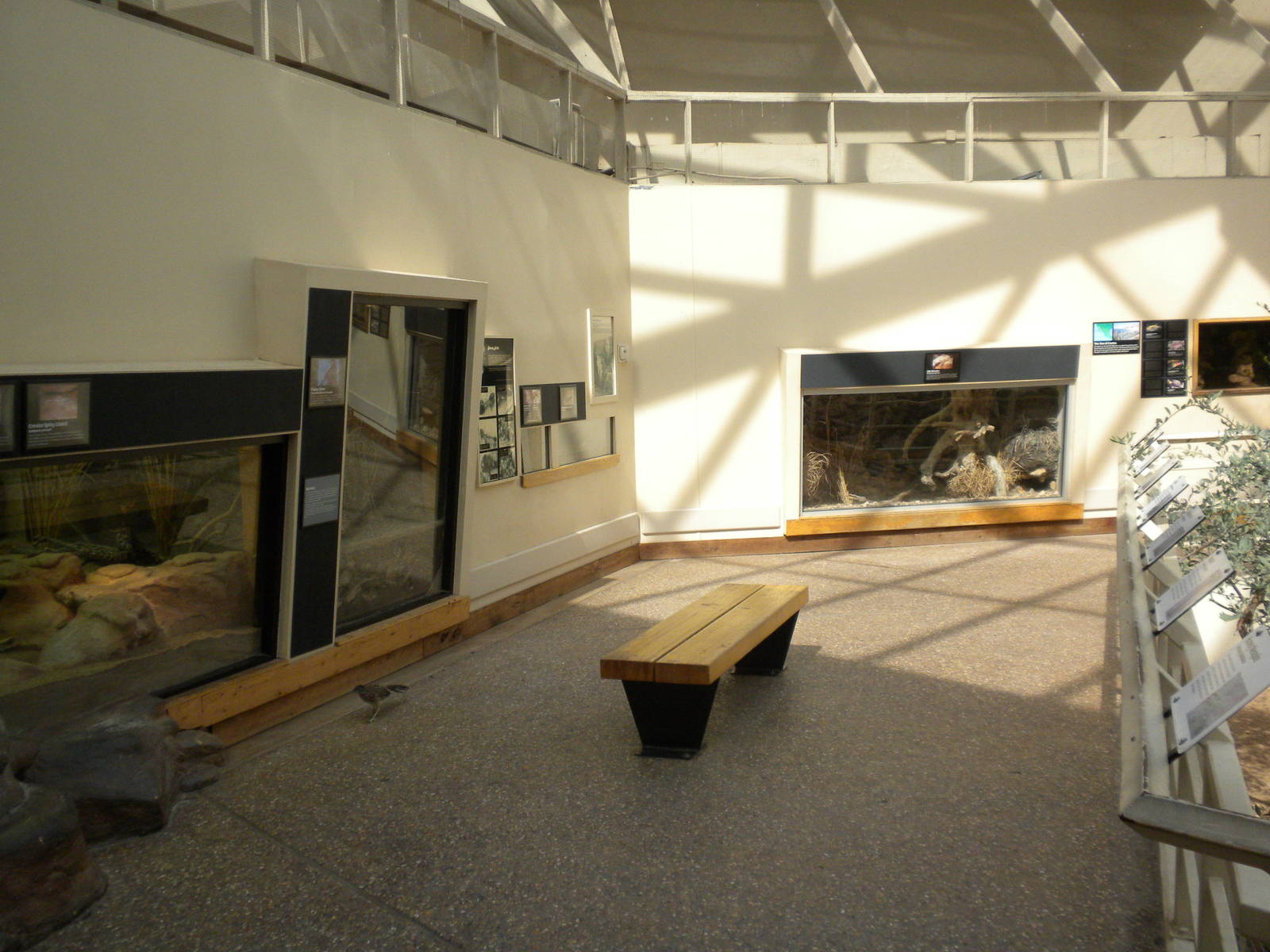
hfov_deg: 50.1
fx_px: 1357
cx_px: 635
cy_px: 476
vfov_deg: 38.7
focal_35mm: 37
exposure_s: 1/608
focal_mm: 6.6
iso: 165
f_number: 3.5
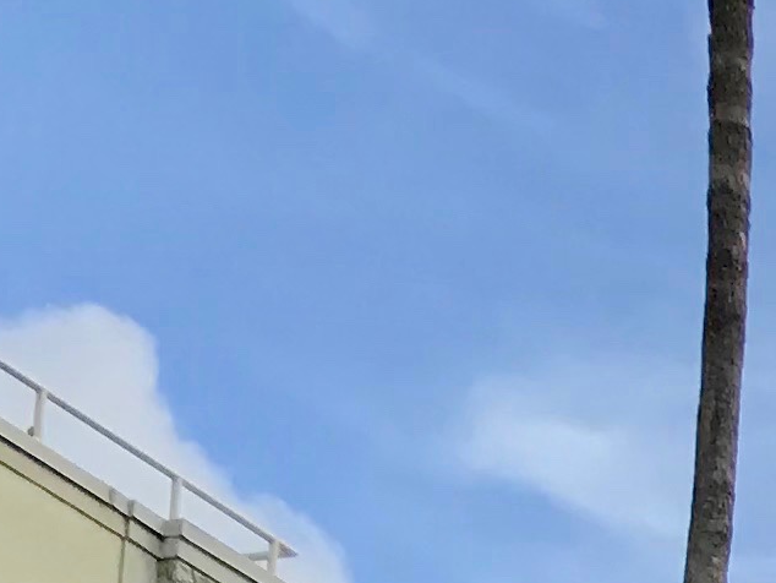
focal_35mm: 178
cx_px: 2078
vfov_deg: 7.3
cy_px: 1846
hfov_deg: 9.4
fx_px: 3992
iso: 20
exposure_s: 1/1842
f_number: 1.8
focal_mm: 3.99
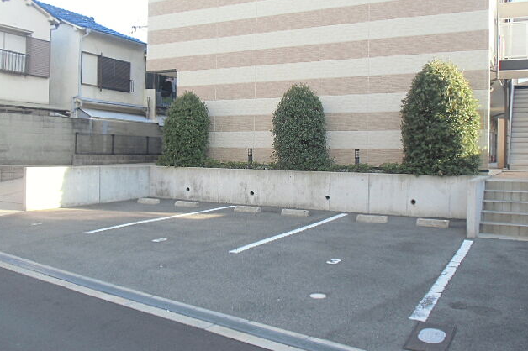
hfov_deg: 54.5
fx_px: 513
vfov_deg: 37.8
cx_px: 264
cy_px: 170
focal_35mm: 35
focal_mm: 5.93
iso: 64
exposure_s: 1/60
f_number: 3.7
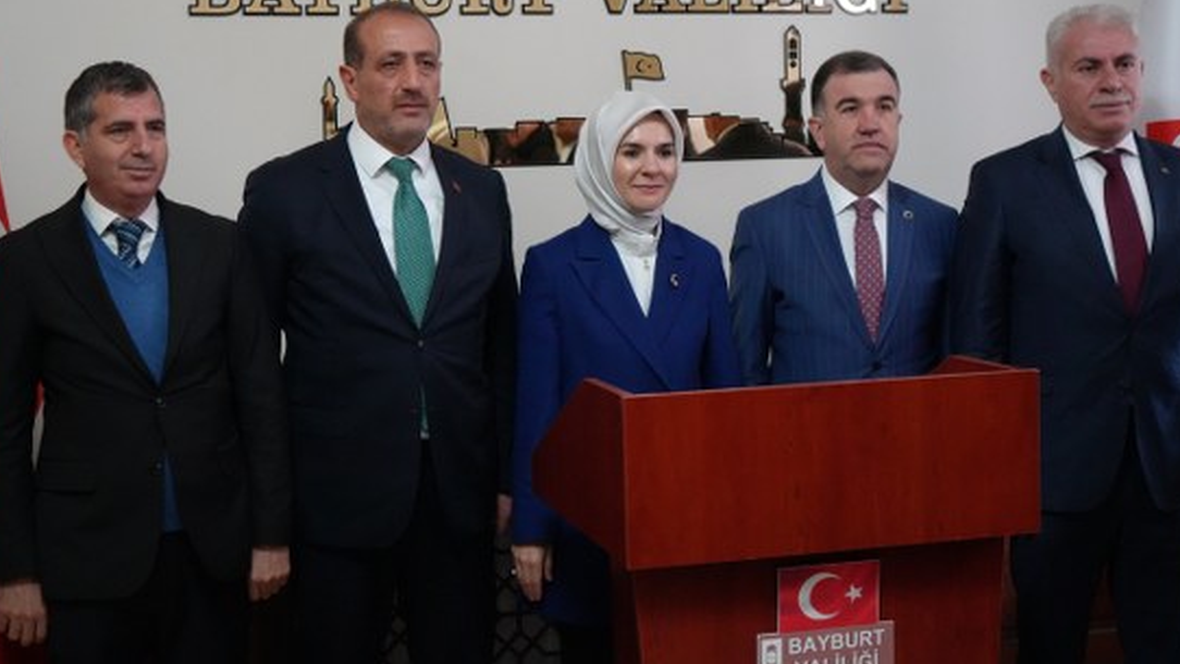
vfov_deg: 23.0
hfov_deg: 39.9
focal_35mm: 52
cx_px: 566
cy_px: 278
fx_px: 1627
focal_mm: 42
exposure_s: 1/160
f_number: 4
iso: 8000
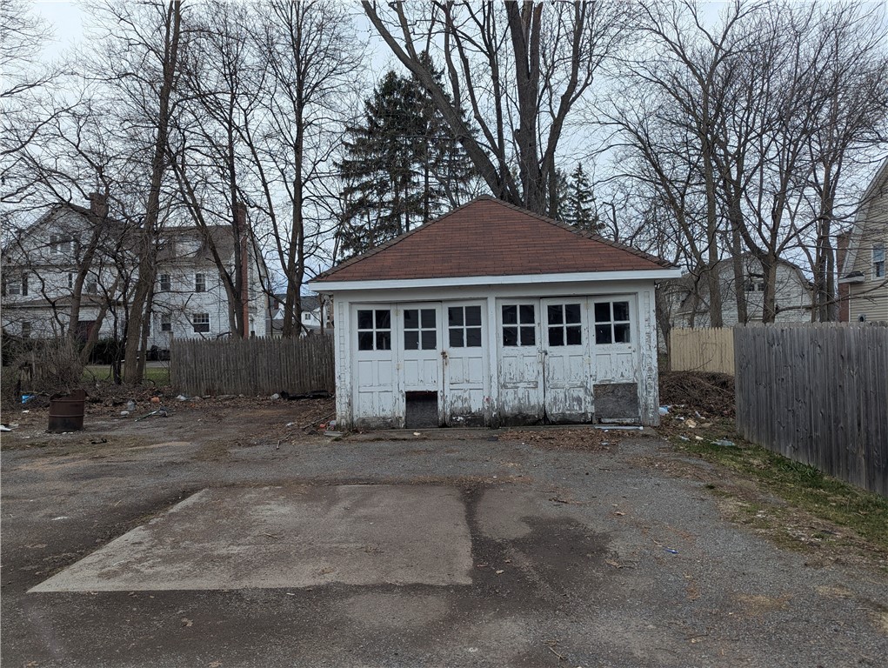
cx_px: 444
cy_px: 334
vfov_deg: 56.9
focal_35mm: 24
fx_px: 616
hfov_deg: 71.5
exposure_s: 1/1205
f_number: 1.85
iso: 27
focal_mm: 6.81
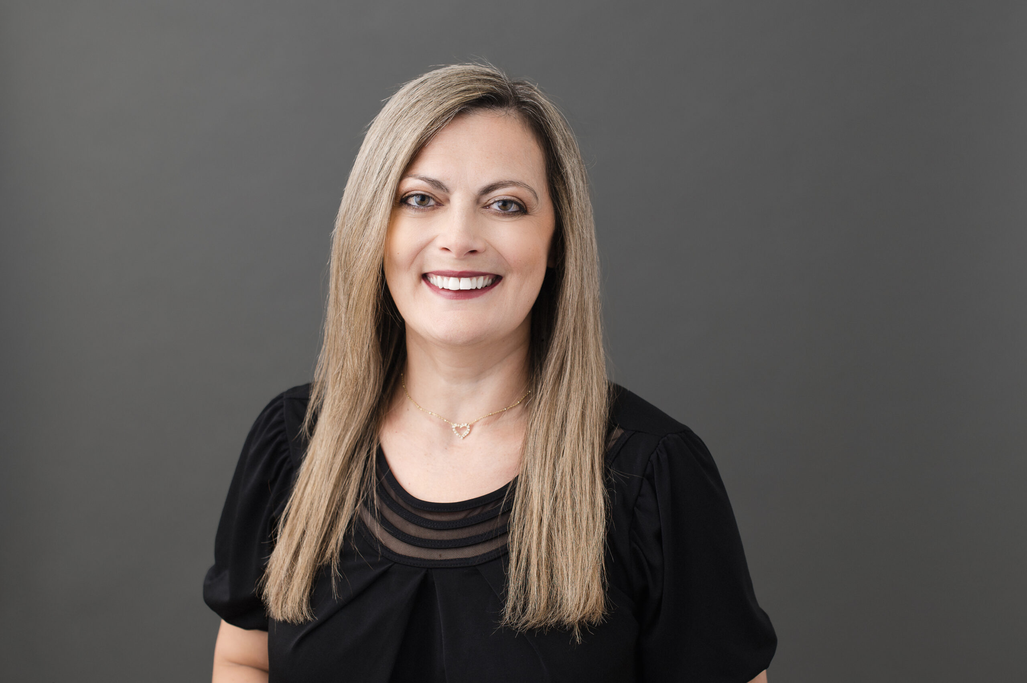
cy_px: 342
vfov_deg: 27.0
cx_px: 514
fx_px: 1425
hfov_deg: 39.6
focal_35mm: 50
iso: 100
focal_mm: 50
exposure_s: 1/160
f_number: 4
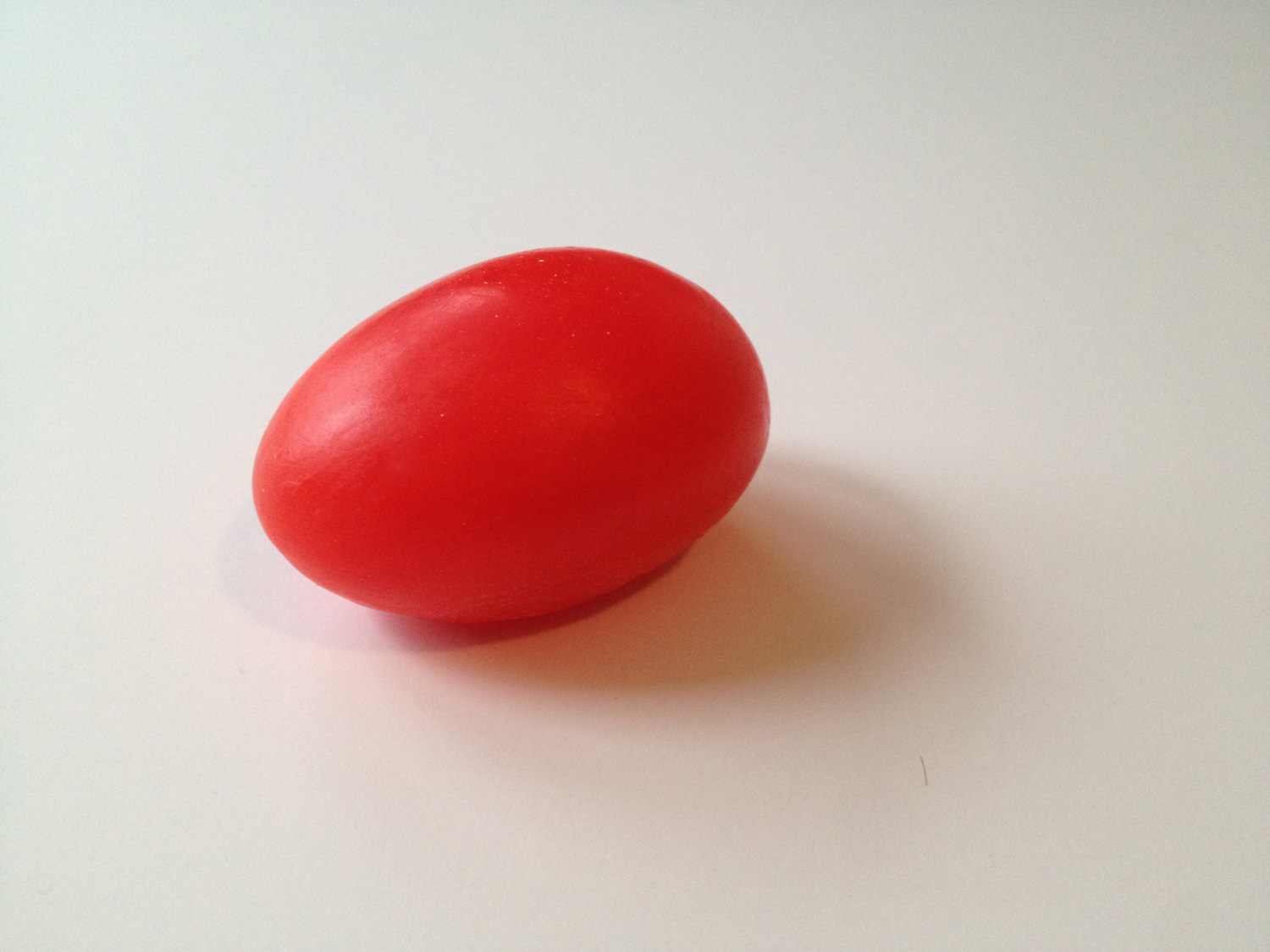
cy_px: 476
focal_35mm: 35
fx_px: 1284
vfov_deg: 40.7
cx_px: 635
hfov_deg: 52.6
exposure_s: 1/20
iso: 160
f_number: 2.4
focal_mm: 4.28
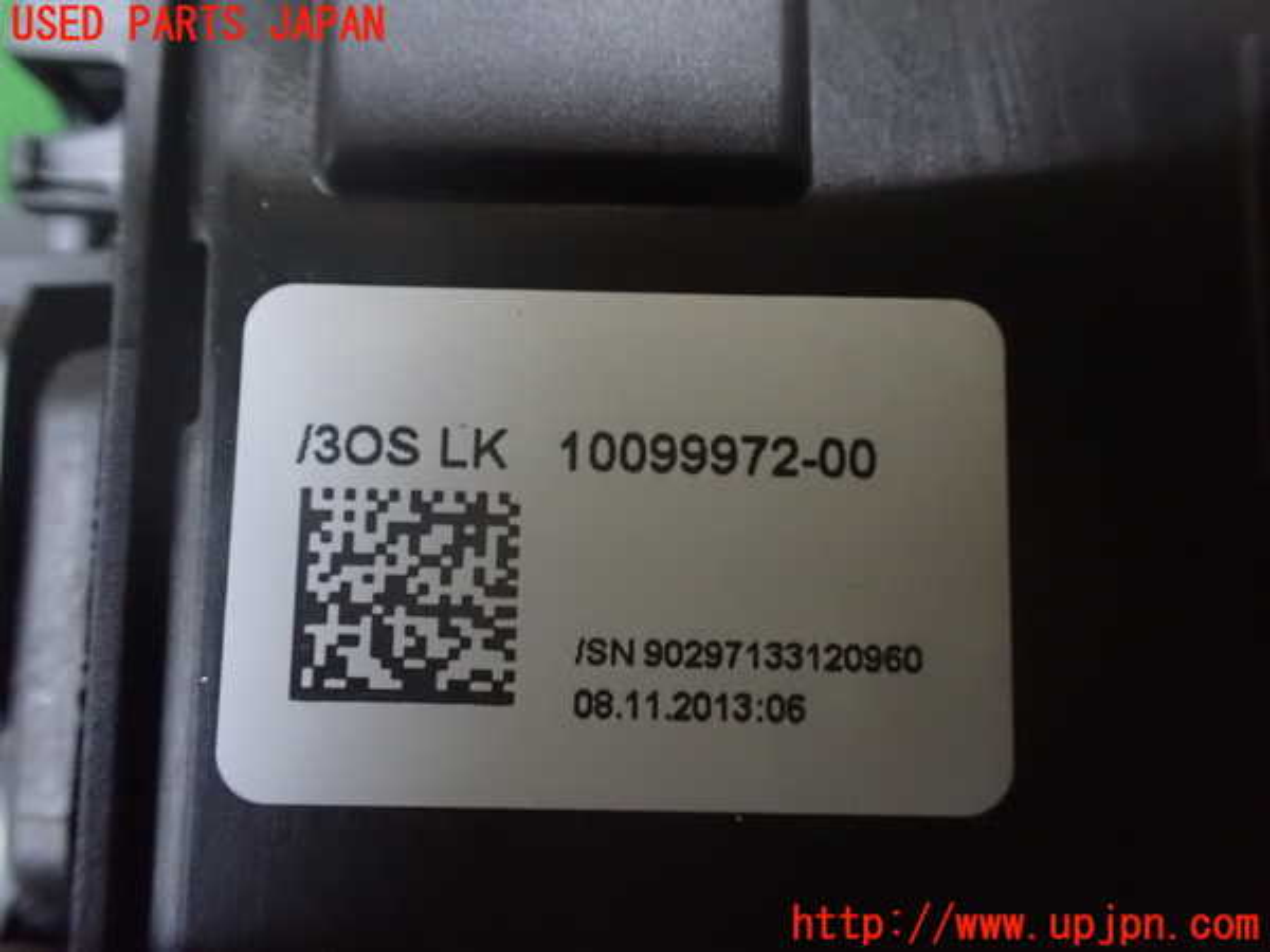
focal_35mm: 30
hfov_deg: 60.0
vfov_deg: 46.8
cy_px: 476
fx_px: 1101
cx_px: 635
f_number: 2.3
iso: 1600
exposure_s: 1/30
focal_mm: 5.4
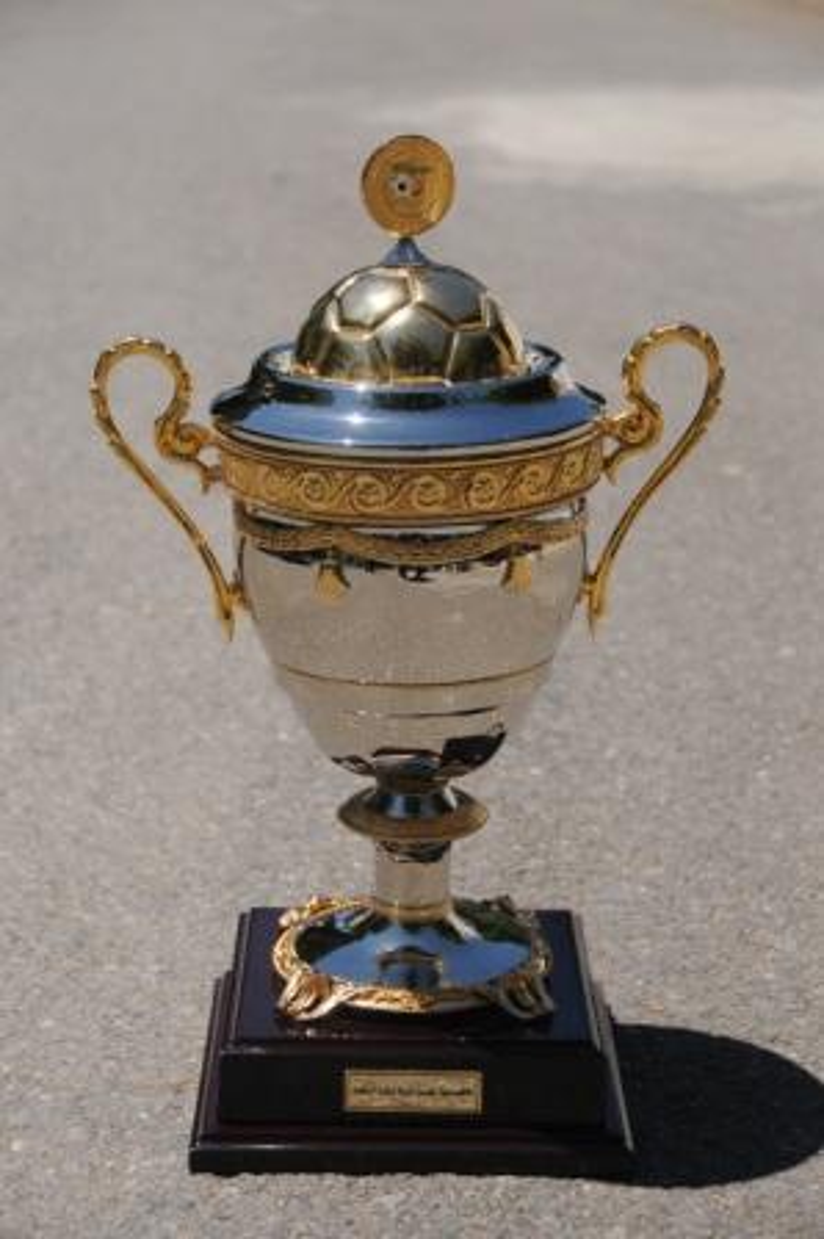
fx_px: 2888
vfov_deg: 24.2
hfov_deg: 16.2
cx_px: 412
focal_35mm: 84
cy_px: 620
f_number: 4.8
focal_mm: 56
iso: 800
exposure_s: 1/8000
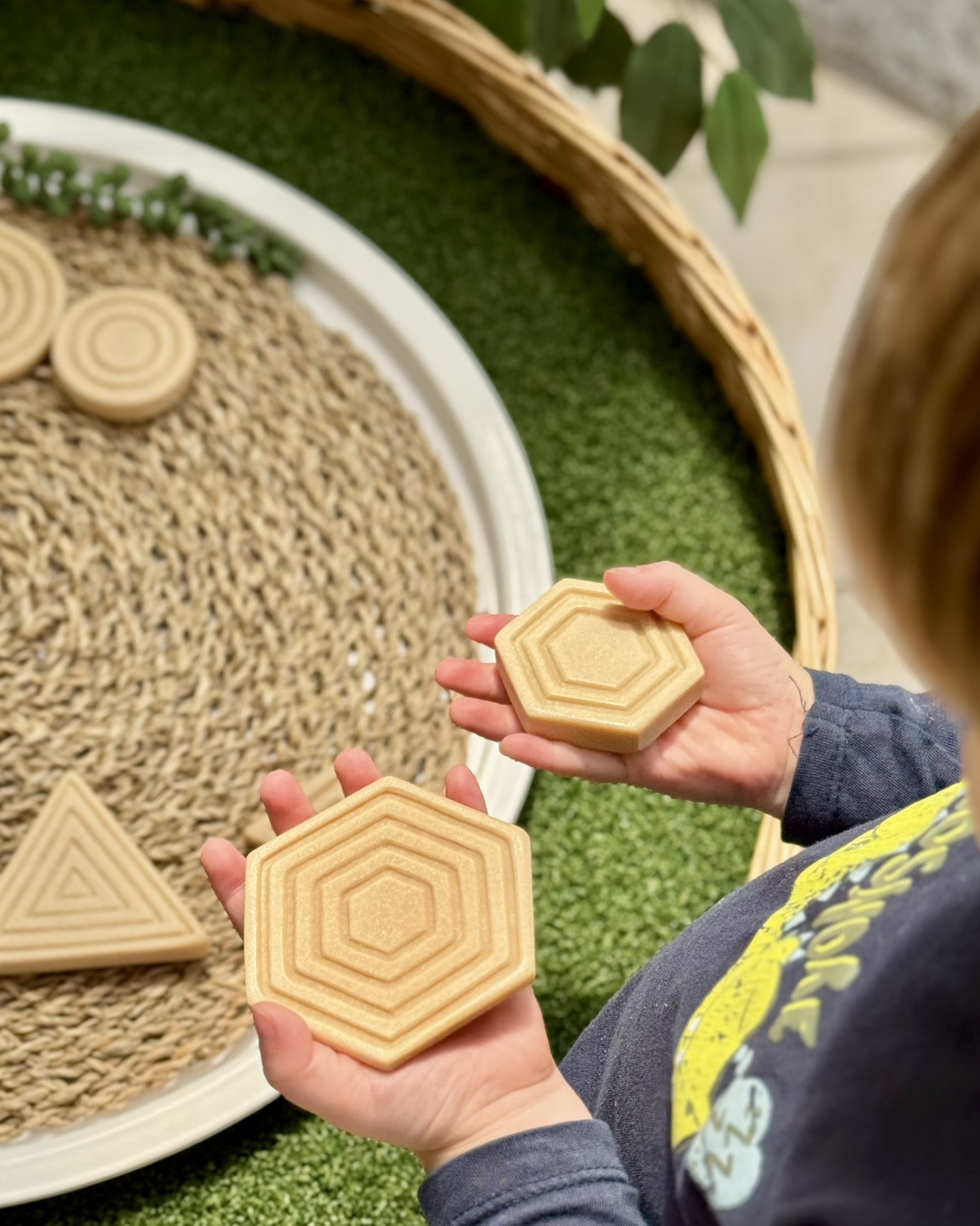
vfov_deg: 30.8
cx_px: 471
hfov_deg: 25.0
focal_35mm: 61
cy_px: 766
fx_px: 2212
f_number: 1.78
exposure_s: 1/1524
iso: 64
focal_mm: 6.76
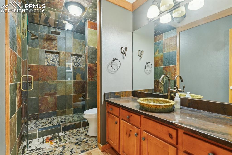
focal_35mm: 16
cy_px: 78
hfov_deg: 95.0
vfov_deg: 72.0
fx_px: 106
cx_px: 116
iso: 400
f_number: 8
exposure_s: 1/3
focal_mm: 11
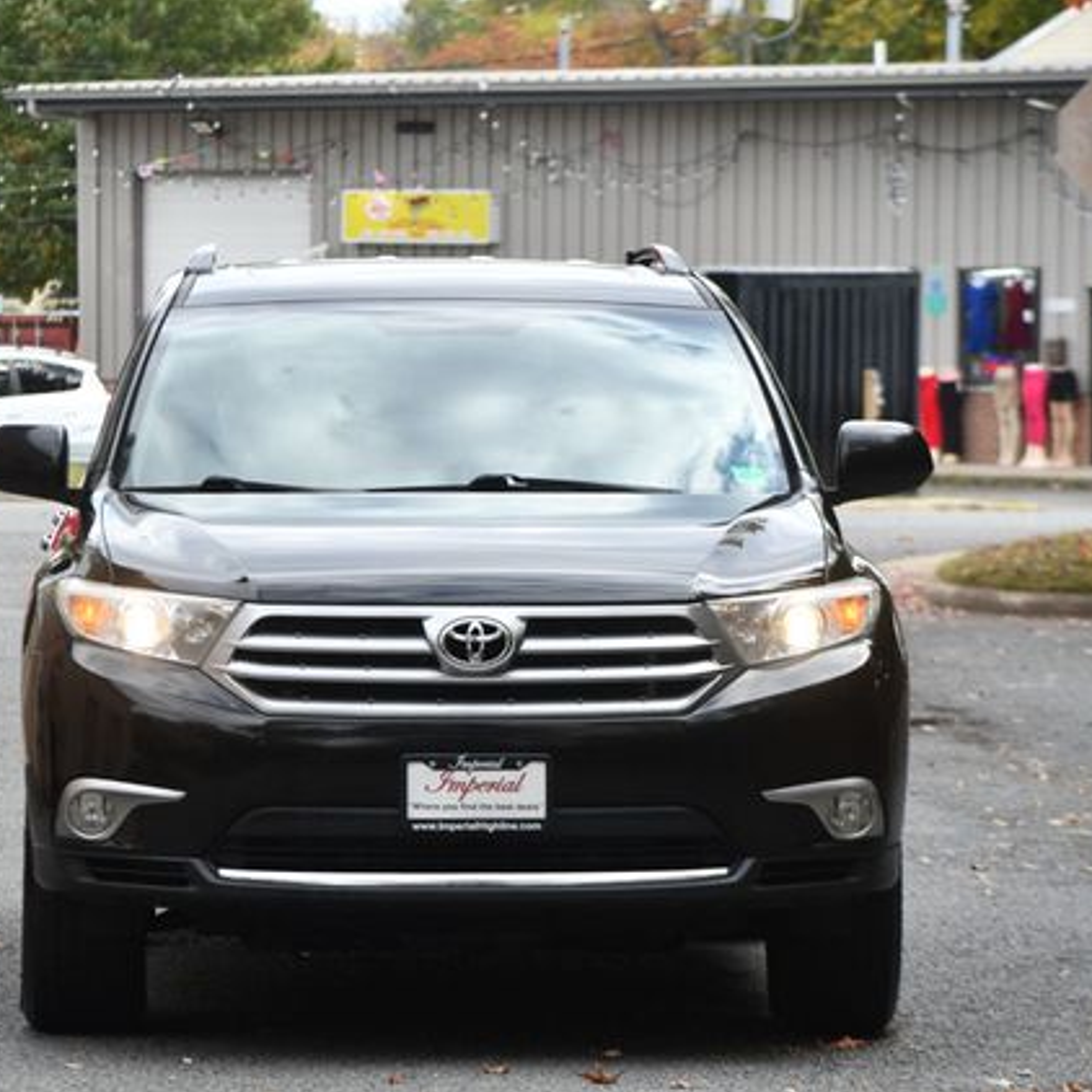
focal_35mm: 197
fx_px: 7031
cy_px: 549
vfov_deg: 8.9
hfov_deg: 8.9
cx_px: 458
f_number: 6.3
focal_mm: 102
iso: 200
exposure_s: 1/250
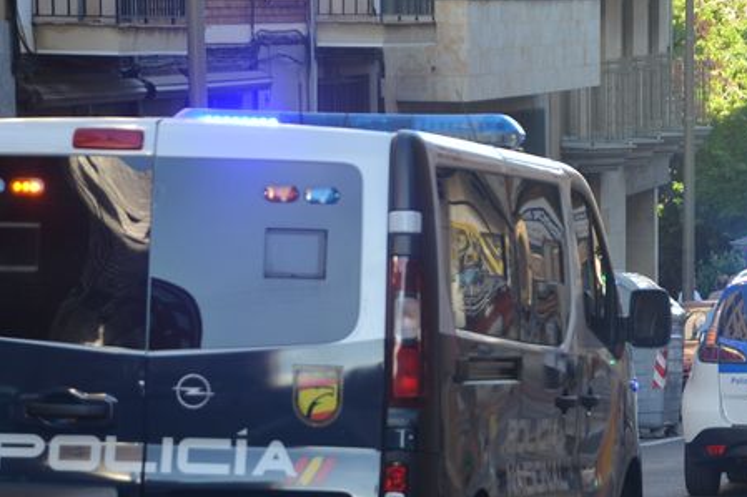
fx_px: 5268
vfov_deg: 5.4
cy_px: 413
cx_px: 549
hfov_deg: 8.1
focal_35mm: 254
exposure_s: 1/160
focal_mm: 80
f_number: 6.3
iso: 200
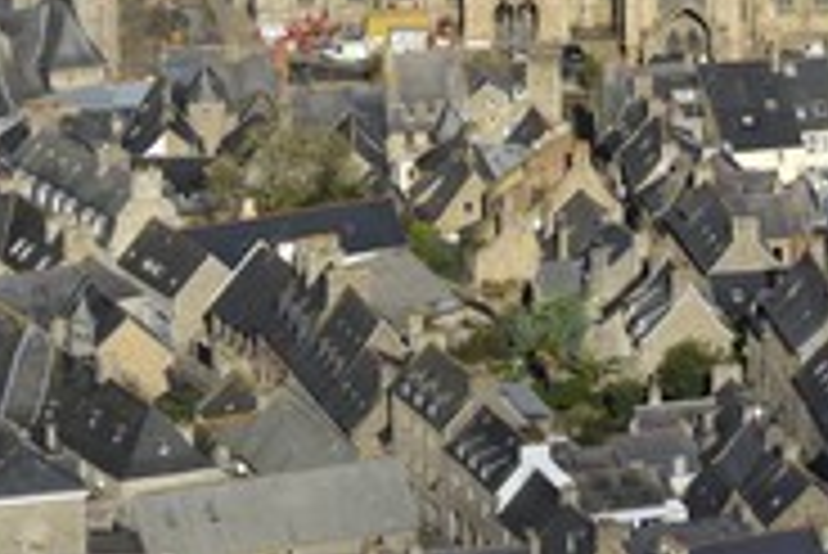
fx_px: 10519
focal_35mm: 457
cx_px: 482
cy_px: -63
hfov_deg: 4.5
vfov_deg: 3.0
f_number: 16
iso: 800
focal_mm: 200
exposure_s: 1/800
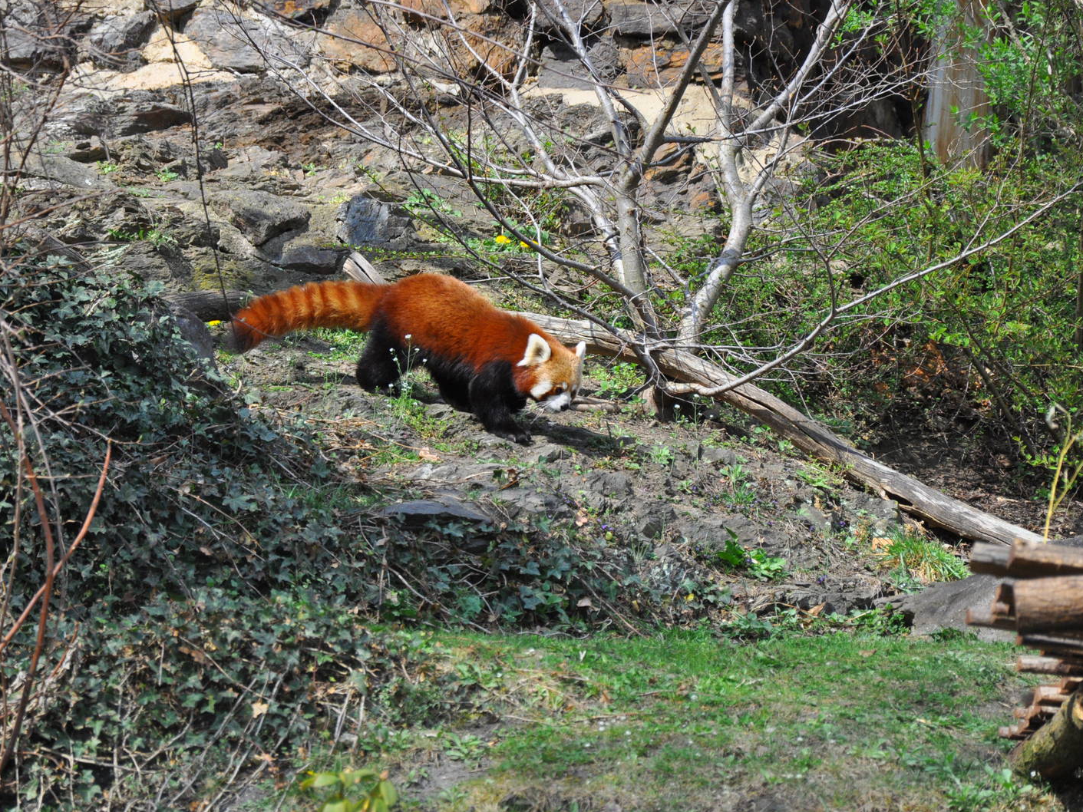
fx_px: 5367
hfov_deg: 11.5
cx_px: 514
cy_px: 406
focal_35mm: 172
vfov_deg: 8.7
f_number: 5.6
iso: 800
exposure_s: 1/2000
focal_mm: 105
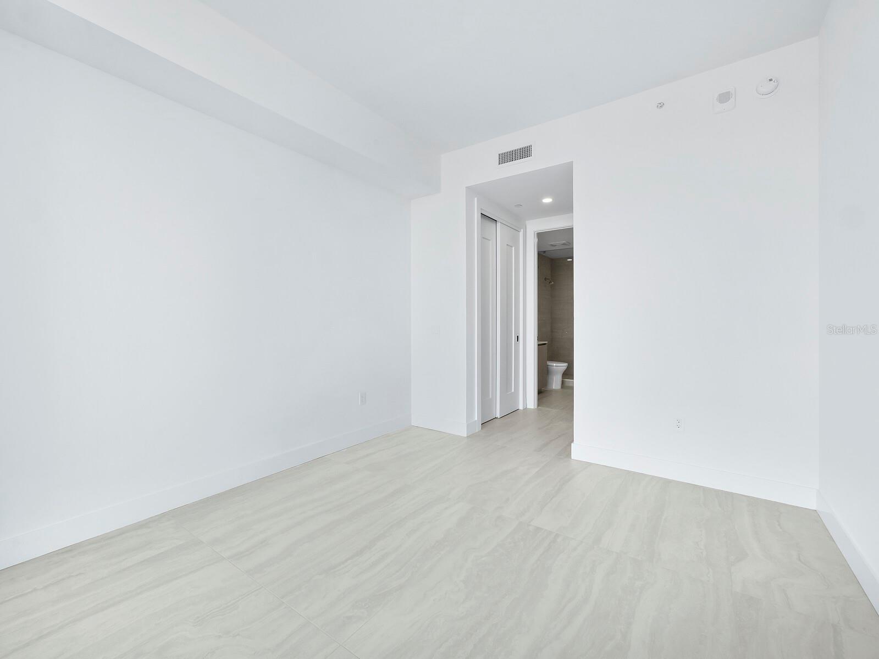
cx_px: 440
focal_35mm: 14
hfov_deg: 102.1
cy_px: 330
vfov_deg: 85.7
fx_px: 355
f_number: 10
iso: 400
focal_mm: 7
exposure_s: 1/15
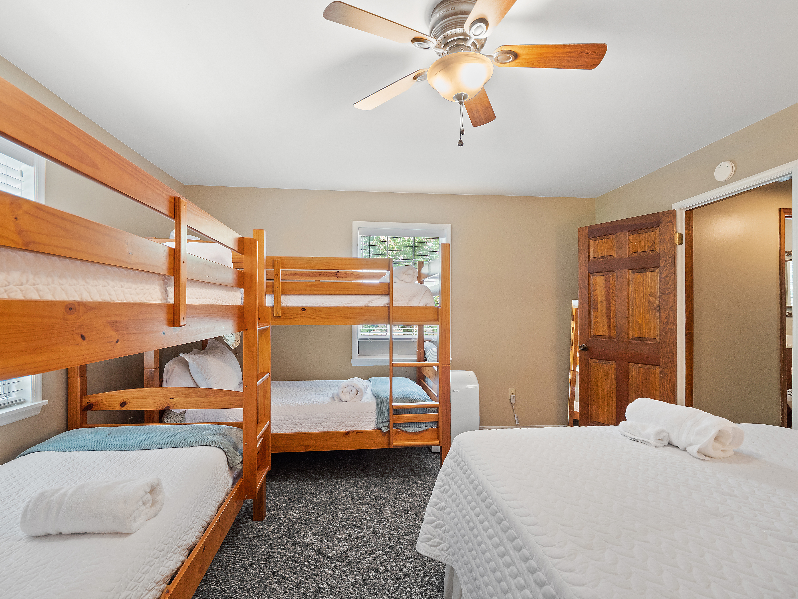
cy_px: 300
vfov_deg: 78.1
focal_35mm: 16
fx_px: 369
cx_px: 399
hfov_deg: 94.5
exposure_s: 1/8
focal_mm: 8
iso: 400
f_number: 4
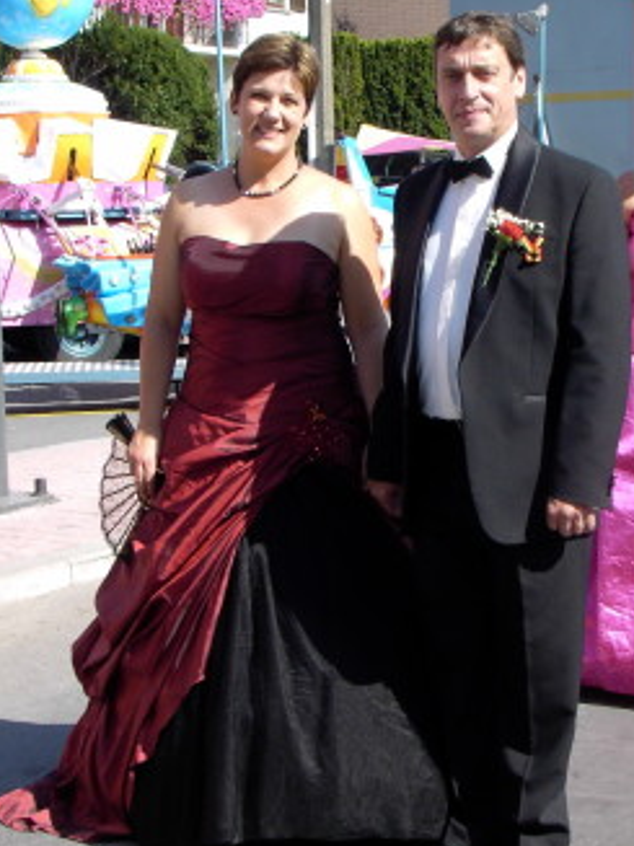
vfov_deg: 21.5
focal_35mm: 91
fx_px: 2224
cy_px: 393
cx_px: 409
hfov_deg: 16.2
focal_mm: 9.5
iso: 70
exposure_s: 1/210
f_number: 4.5
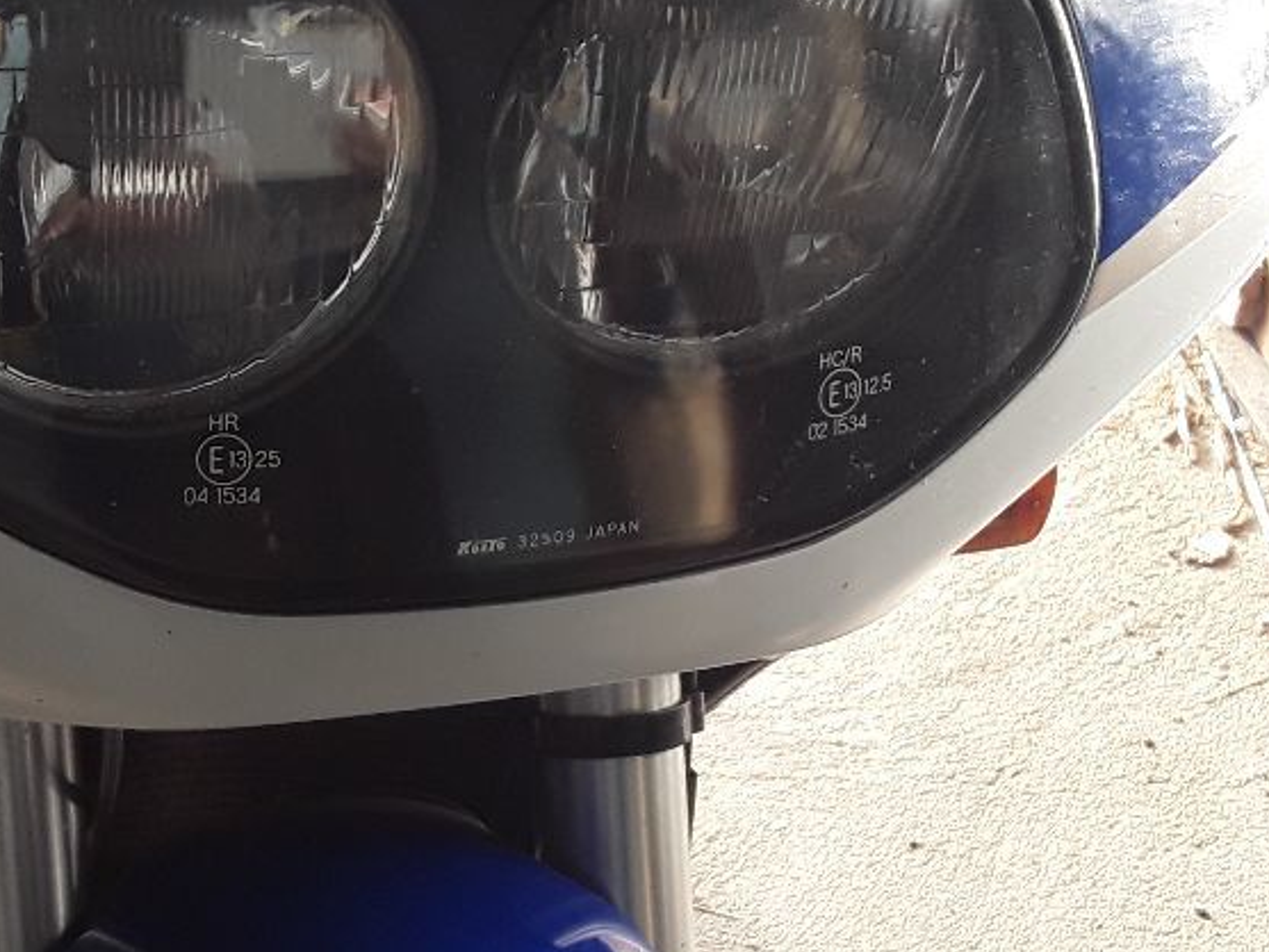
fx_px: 2273
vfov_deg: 23.7
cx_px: 426
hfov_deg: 31.0
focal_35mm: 62
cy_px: 430
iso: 50
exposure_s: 1/50
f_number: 1.9
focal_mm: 2.91
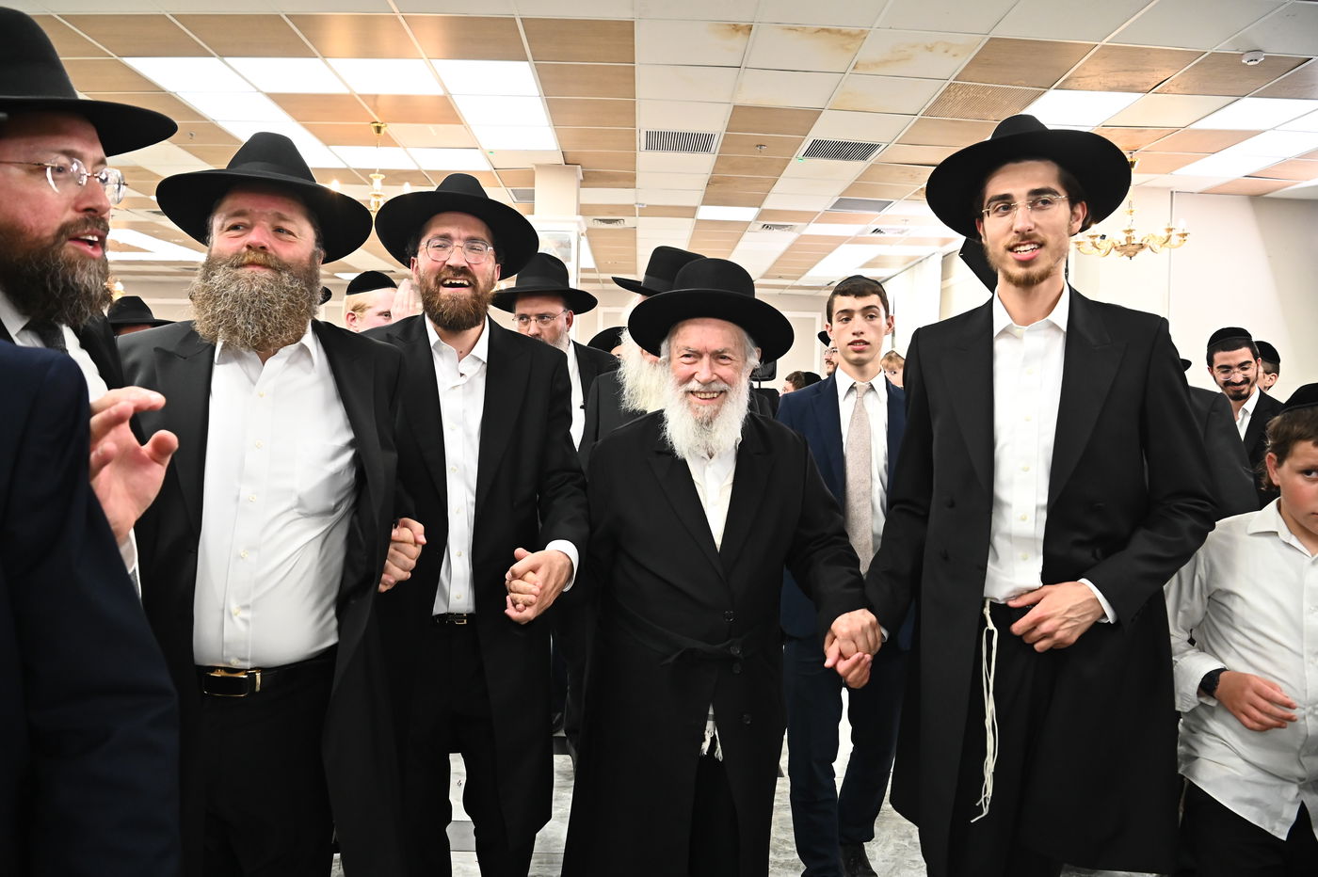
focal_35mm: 24
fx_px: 878
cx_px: 659
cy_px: 438
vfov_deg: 53.1
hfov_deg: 73.8
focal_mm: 24
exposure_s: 1/200
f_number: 6.3
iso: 3200
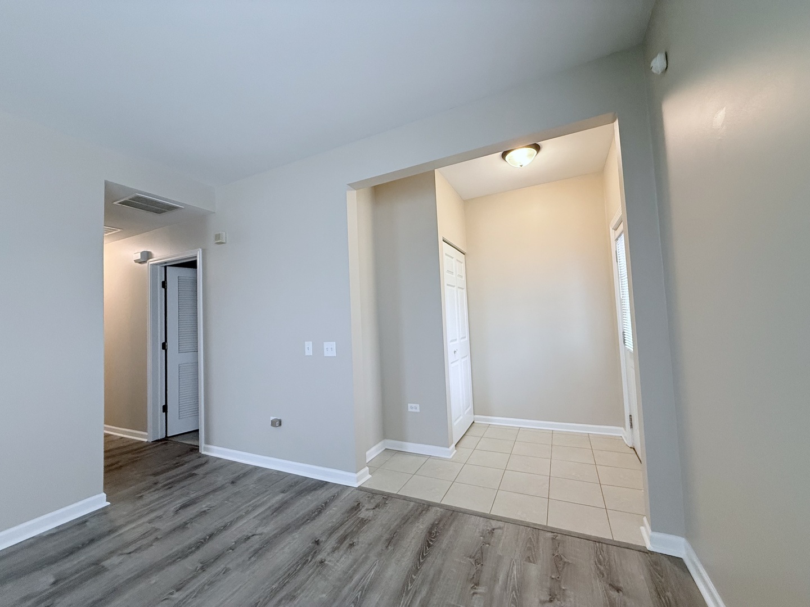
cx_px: 405
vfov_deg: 85.7
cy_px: 304
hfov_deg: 102.1
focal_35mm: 14
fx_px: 328
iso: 320
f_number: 2.2
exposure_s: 1/120
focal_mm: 2.22
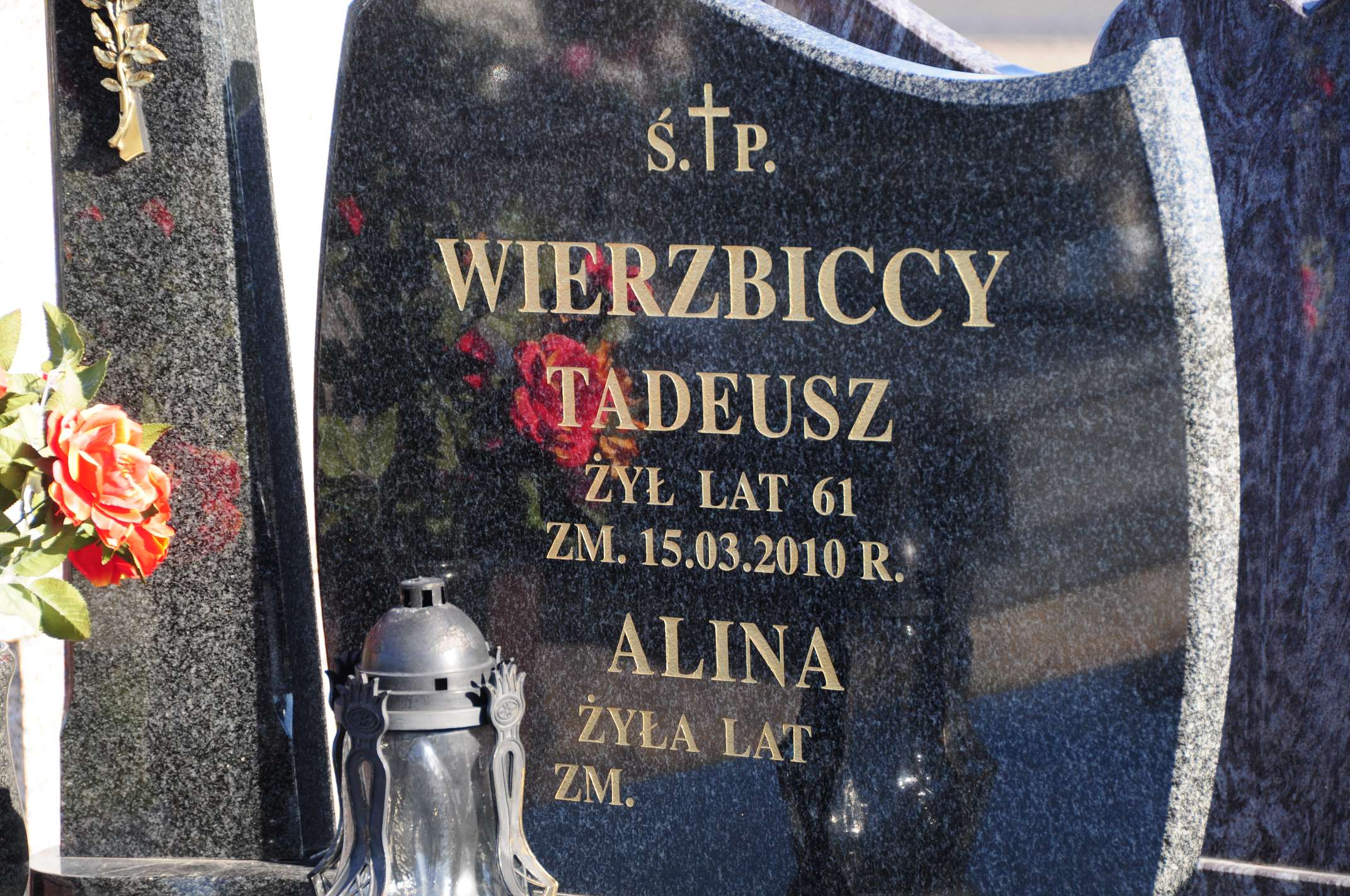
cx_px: 675
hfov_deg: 14.4
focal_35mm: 142
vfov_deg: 9.6
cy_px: 448
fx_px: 5337
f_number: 7.1
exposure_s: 1/200
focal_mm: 95
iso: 200
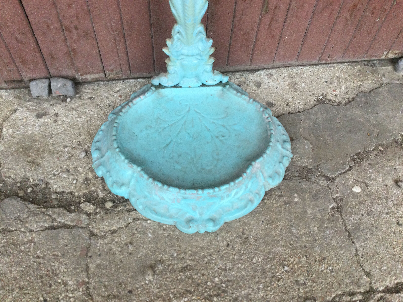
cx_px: 202
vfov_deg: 45.4
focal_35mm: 31
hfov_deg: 58.4
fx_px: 361
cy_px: 151
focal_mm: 3.3
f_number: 2.4
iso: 50
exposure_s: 1/33
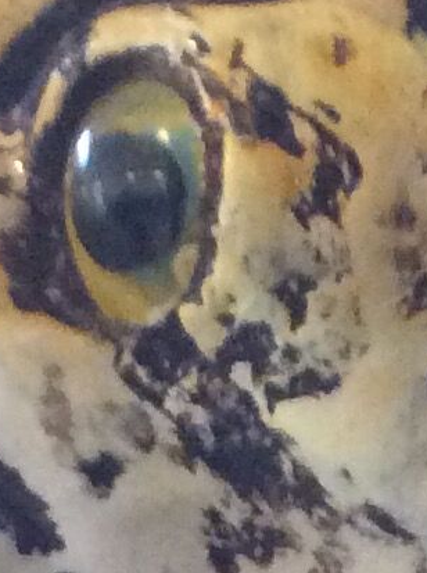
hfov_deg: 7.3
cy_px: 841
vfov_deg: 9.6
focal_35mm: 201
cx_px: 480
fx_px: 3318
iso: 250
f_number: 2.4
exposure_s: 1/20
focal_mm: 3.3
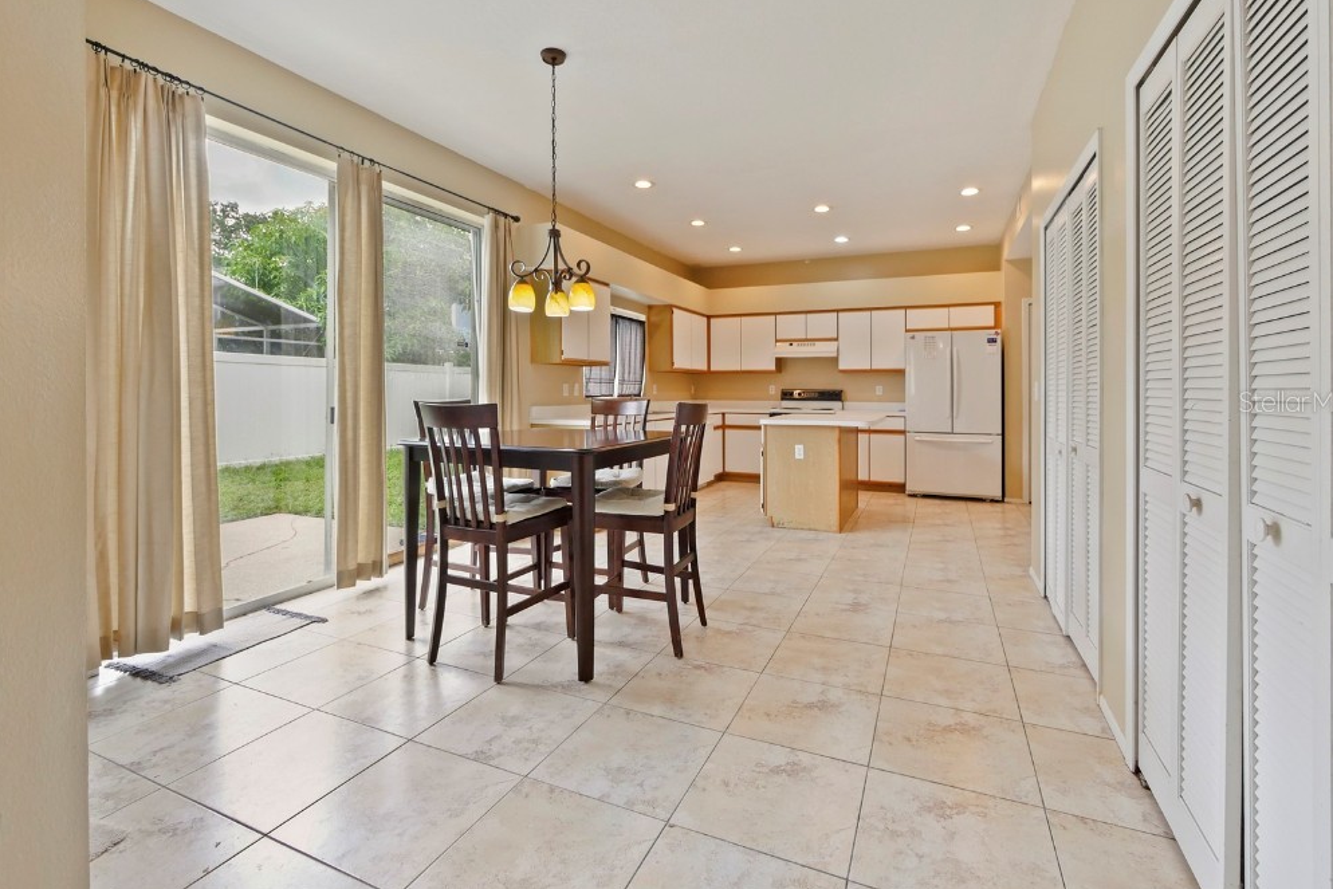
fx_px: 555
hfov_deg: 100.4
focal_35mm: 15
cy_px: 401
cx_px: 679
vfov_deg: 77.1
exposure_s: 1/60
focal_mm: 7
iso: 500
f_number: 4
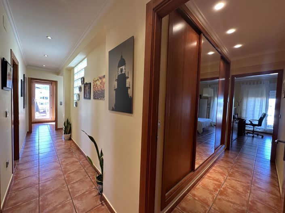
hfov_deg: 102.1
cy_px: 106
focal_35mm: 14
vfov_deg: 85.6
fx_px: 115
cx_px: 142
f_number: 2.2
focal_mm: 2.22
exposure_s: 1/100
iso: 200
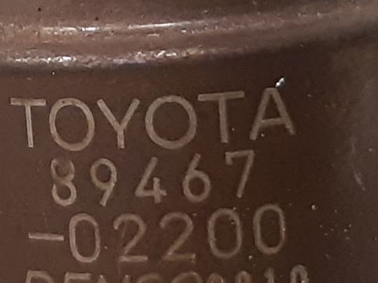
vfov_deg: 13.5
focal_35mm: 109
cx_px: 39
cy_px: 53
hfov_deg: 17.8
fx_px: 1189
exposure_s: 1/50
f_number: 1.7
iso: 250
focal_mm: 3.93
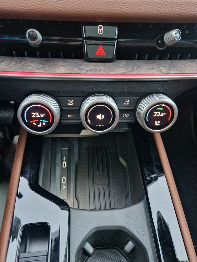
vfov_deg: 73.9
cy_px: 131
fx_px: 175
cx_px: 98
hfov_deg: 58.9
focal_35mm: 23
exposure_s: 1/50
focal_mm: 5.4
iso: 800
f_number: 1.8
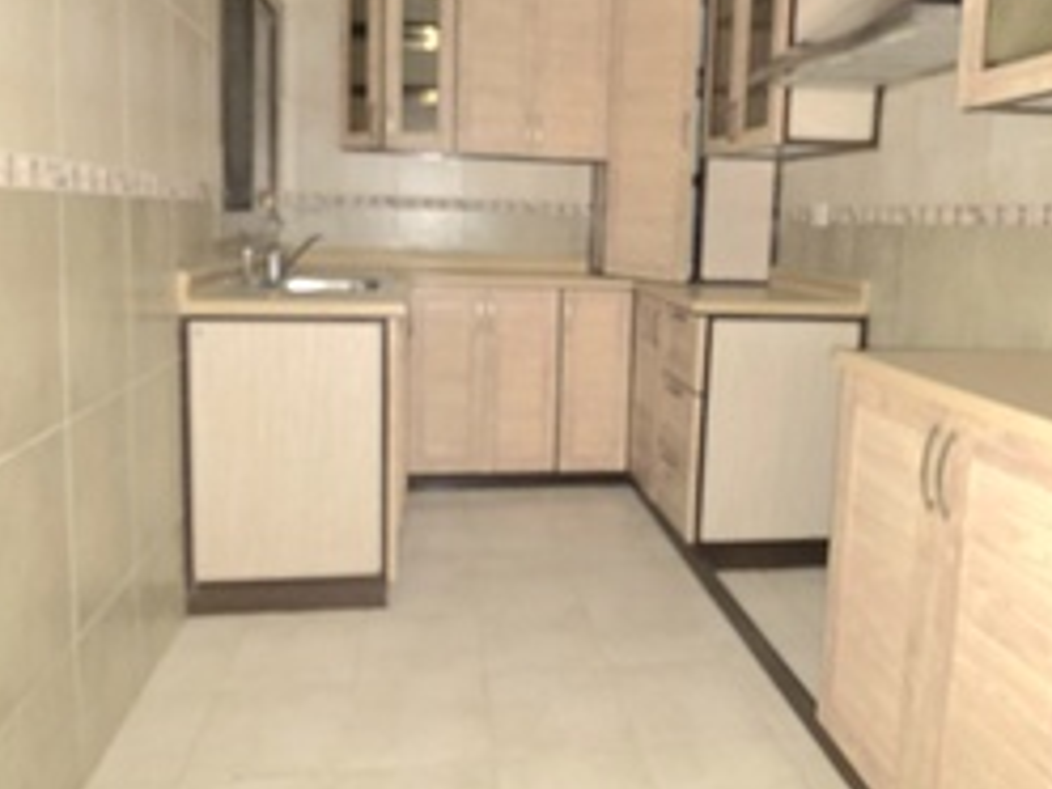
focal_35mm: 24
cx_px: 549
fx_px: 729
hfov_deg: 71.6
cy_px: 303
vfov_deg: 56.2
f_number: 1.9
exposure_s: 1/10.3
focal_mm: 2.2
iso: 400
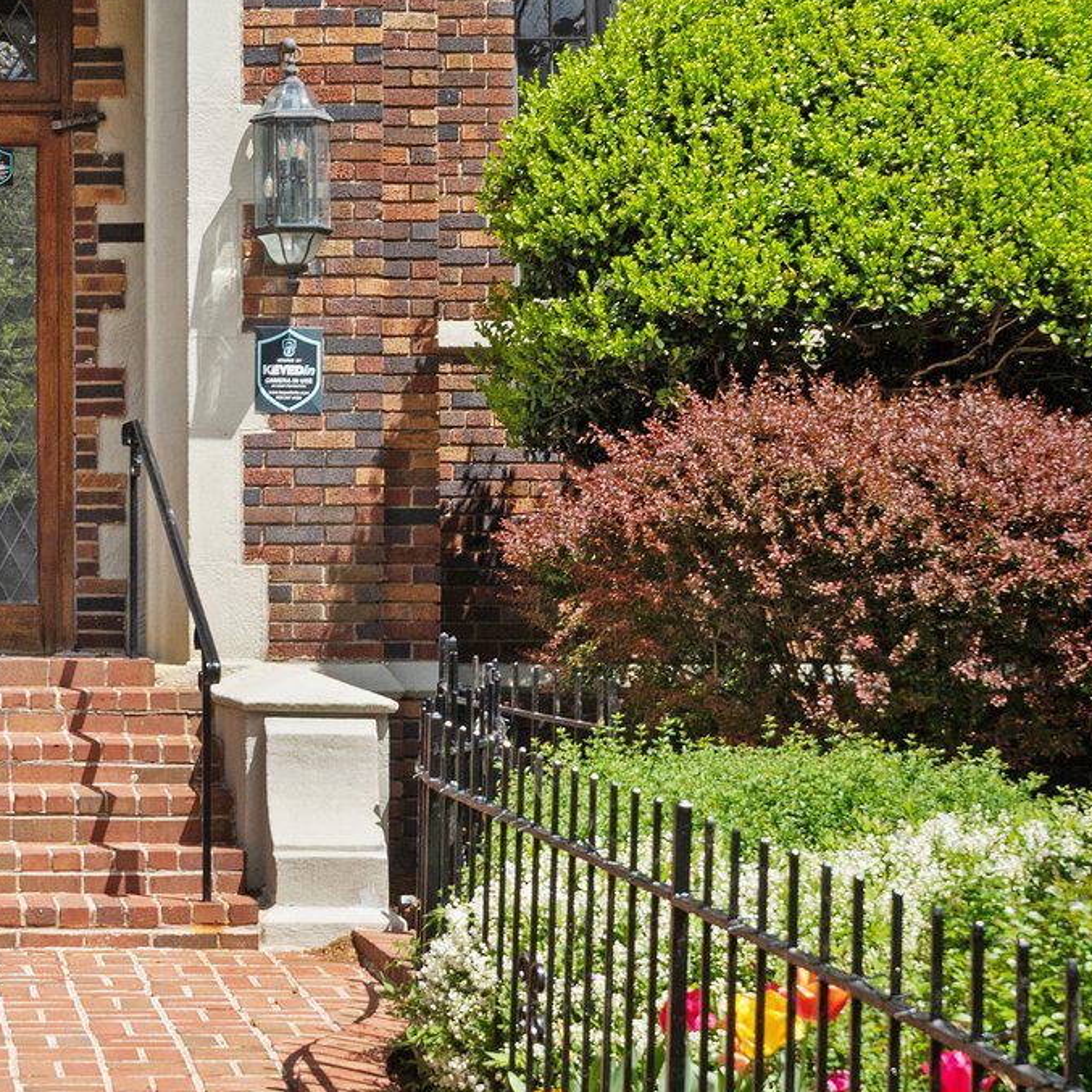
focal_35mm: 90
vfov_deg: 19.2
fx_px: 3212
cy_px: 361
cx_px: -113
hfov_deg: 18.5
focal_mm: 35
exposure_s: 1/400
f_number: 13
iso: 320
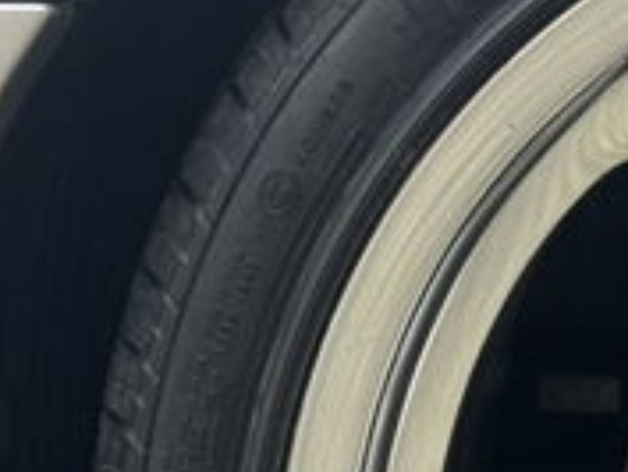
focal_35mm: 208
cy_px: 607
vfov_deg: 7.1
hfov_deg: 9.1
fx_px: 3776
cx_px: 1125
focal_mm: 6.76
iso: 125
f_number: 1.78
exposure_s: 1/243
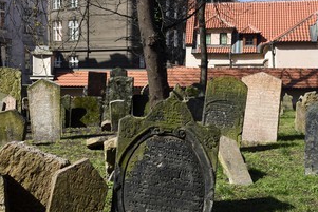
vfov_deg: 25.5
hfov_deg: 37.4
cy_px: 123
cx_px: 135
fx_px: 468
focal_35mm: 53
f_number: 18
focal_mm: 38
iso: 400
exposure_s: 1/160
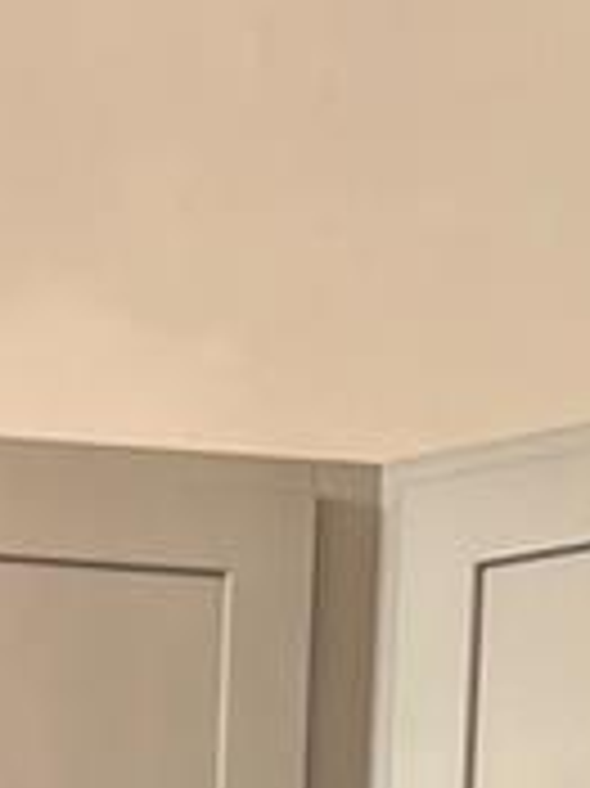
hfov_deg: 8.2
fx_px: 4050
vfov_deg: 8.9
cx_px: -149
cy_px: 2445
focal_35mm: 178
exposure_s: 1/120
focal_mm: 5.7
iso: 100
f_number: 1.5
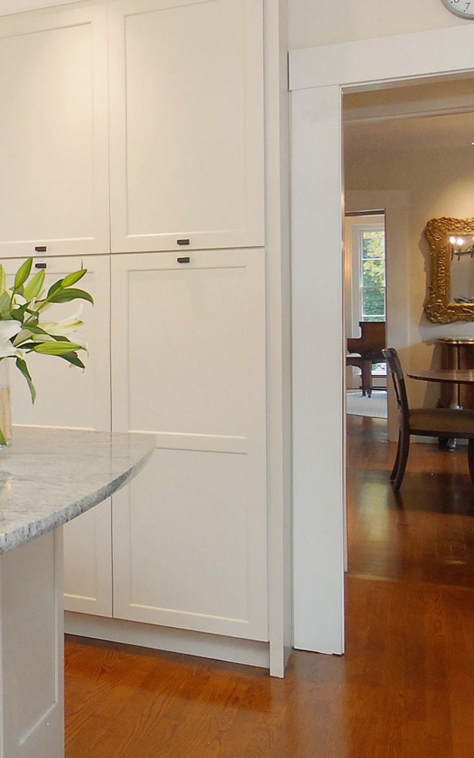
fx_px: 889
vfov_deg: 46.2
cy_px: 357
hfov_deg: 23.6
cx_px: -243
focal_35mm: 43
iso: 400
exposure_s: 1/60
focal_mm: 10
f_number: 5
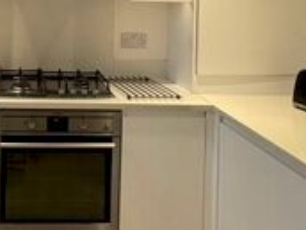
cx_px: 32
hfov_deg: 32.2
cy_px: -17
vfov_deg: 24.1
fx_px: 504
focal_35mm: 57
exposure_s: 1/100
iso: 320
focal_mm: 2.22
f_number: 2.2
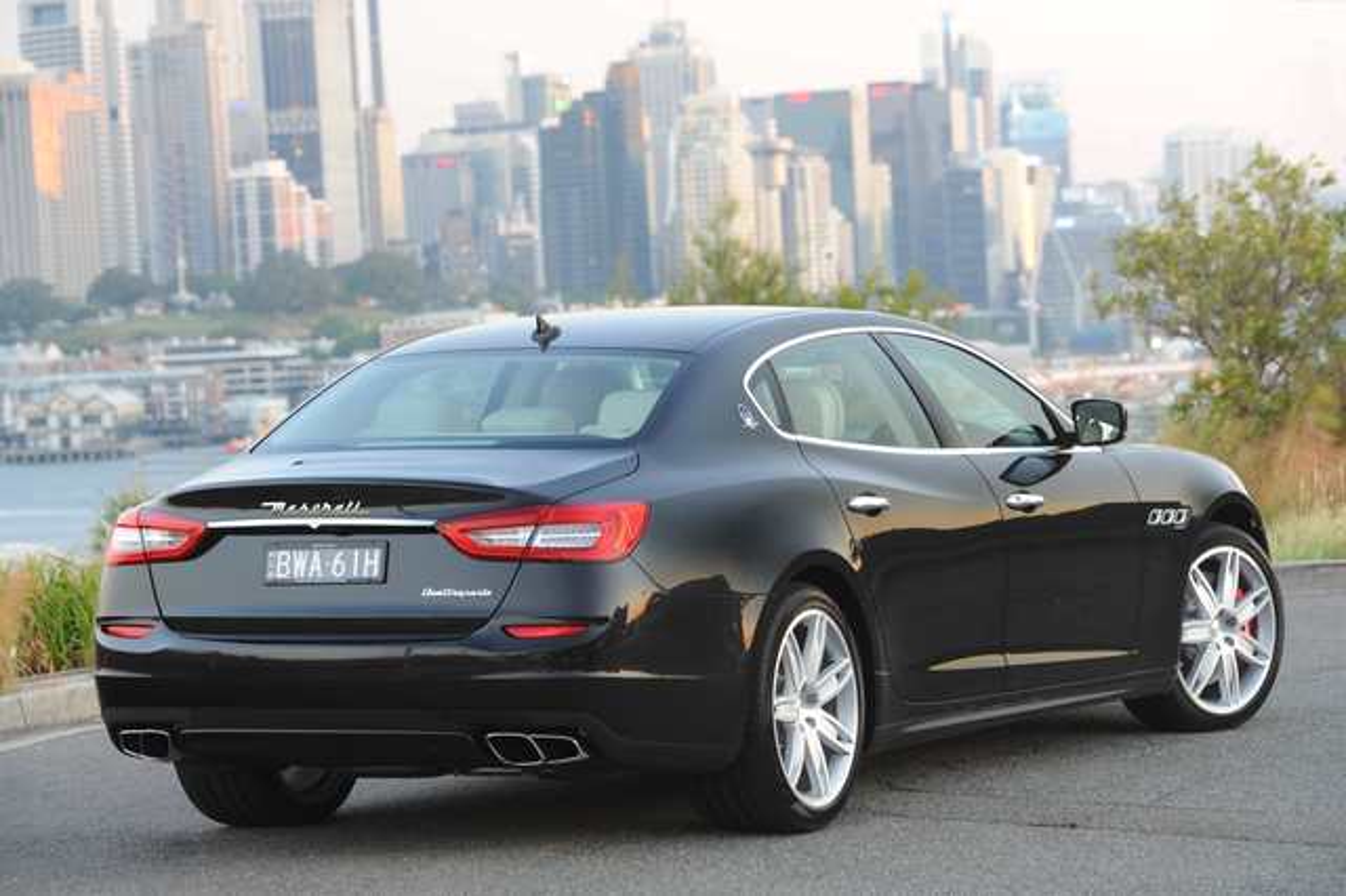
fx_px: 5232
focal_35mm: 140
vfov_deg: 9.8
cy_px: 448
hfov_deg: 14.7
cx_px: 673
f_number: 8
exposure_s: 1/1.3
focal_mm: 140
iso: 200
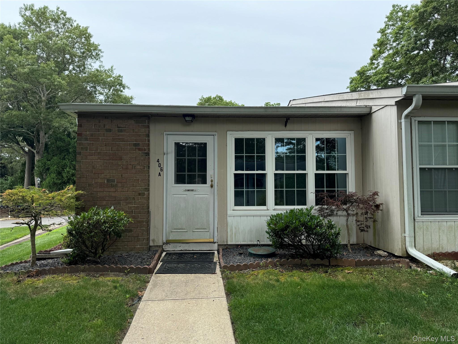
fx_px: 318
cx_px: 229
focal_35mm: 24
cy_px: 172
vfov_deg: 56.8
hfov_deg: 71.6
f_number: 1.78
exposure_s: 1/1923
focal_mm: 6.76
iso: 80
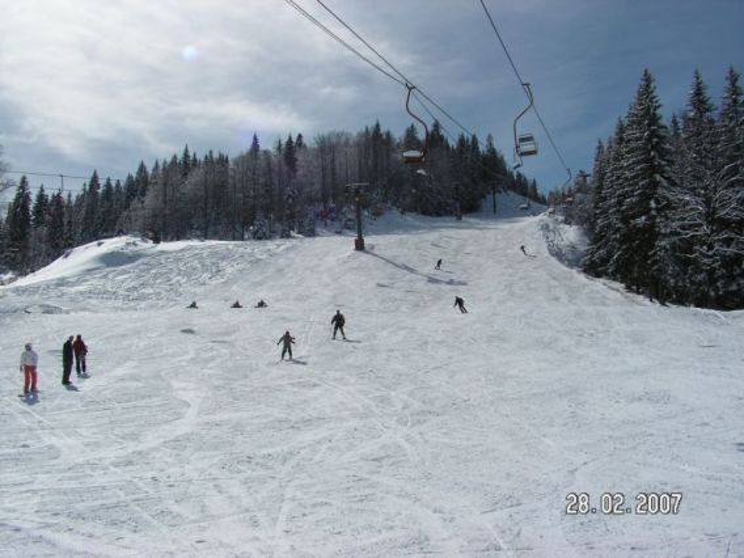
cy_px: 279
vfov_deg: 39.7
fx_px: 774
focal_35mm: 36
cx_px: 372
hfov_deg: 51.4
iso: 50
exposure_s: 1/1250
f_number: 4.8
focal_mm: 6
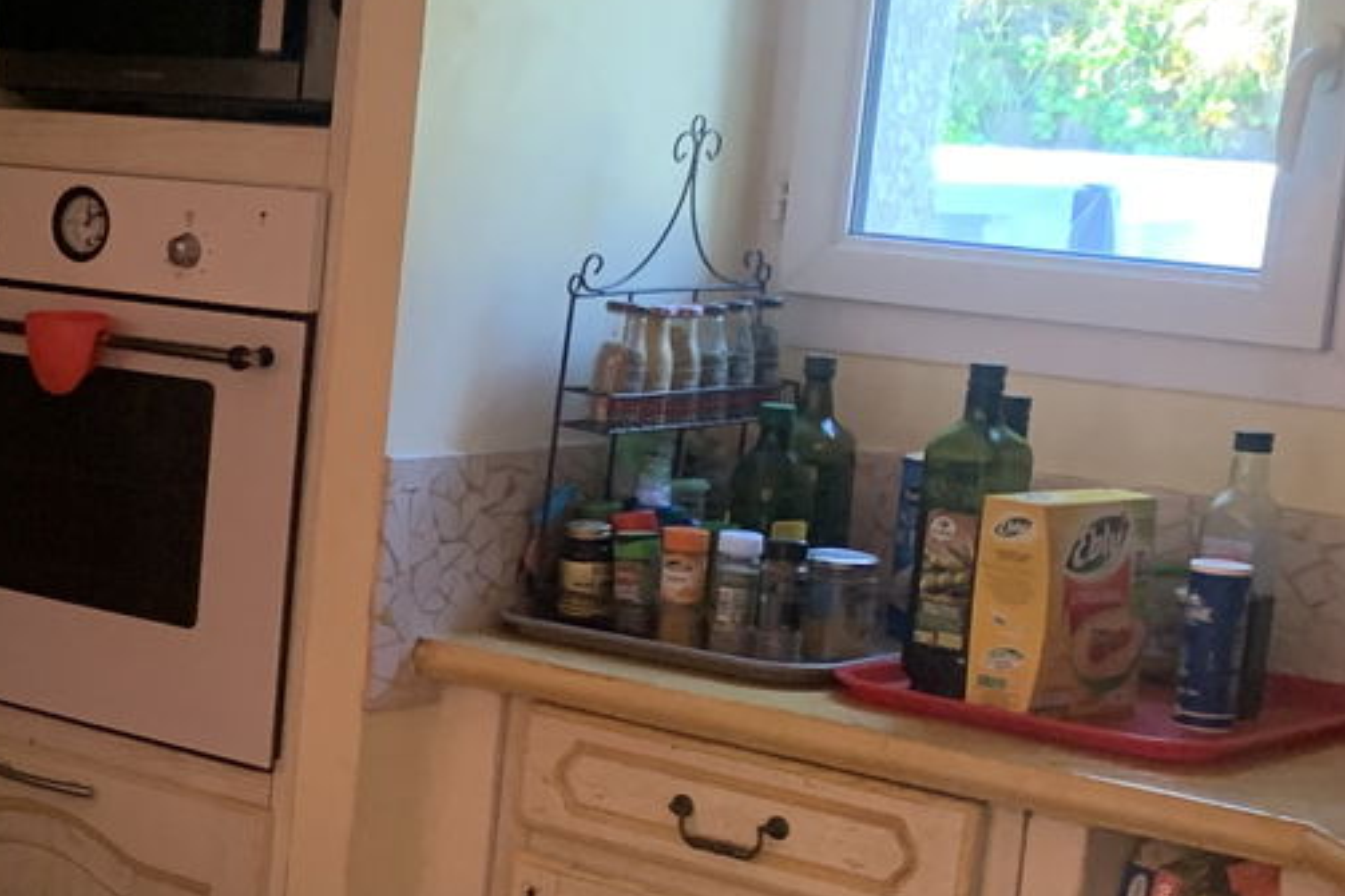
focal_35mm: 86
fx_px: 3212
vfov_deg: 15.9
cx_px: -548
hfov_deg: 20.8
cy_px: 540
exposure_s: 1/60
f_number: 1.8
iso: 250
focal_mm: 4.25
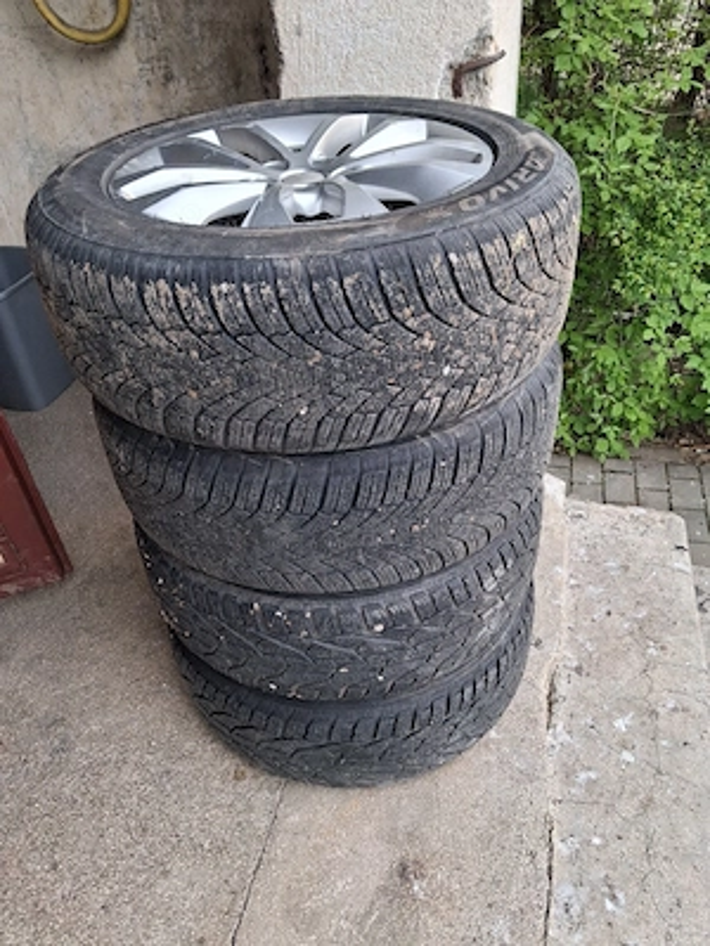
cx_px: 355
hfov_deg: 51.4
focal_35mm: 27
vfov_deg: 65.3
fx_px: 738
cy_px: 473
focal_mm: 4
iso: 40
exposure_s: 1/100
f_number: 1.8
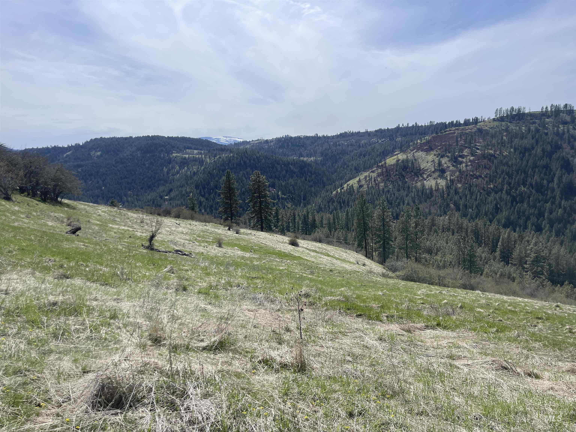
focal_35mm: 26
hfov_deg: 67.3
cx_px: 288
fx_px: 433
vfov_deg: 53.1
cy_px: 216
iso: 32
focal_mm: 5.1
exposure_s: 1/5917
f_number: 1.6
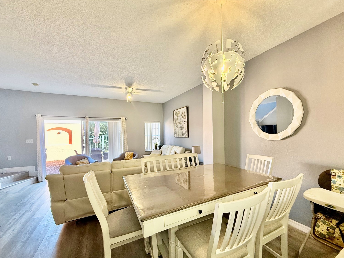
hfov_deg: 98.0
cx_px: 183
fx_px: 149
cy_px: 136
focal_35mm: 15
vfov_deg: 81.7
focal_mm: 2.22
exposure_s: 1/126
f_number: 2.2
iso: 320
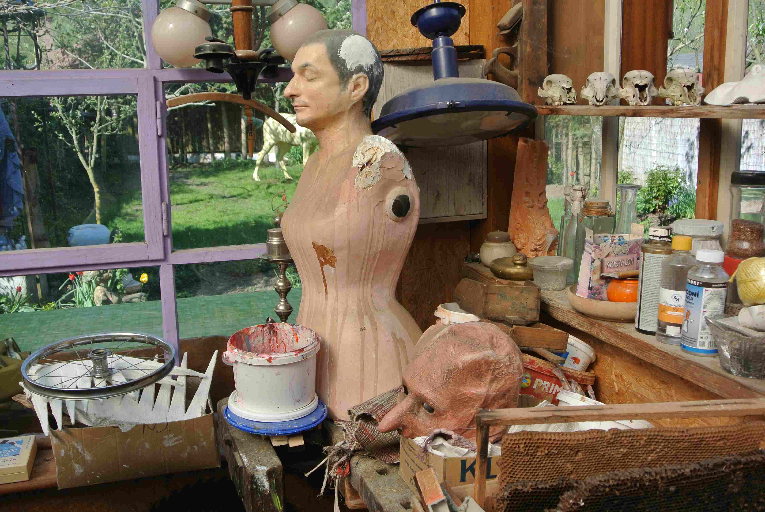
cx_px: 382
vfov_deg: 37.0
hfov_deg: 53.1
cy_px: 256
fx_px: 766
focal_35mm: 36
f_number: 4.5
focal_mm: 13.6
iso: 100
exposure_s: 1/320
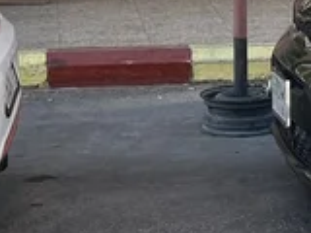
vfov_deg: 9.5
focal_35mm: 156
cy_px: 41
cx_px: 591
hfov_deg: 11.6
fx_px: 1402
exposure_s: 1/482
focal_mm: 5.7
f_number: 1.5
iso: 50
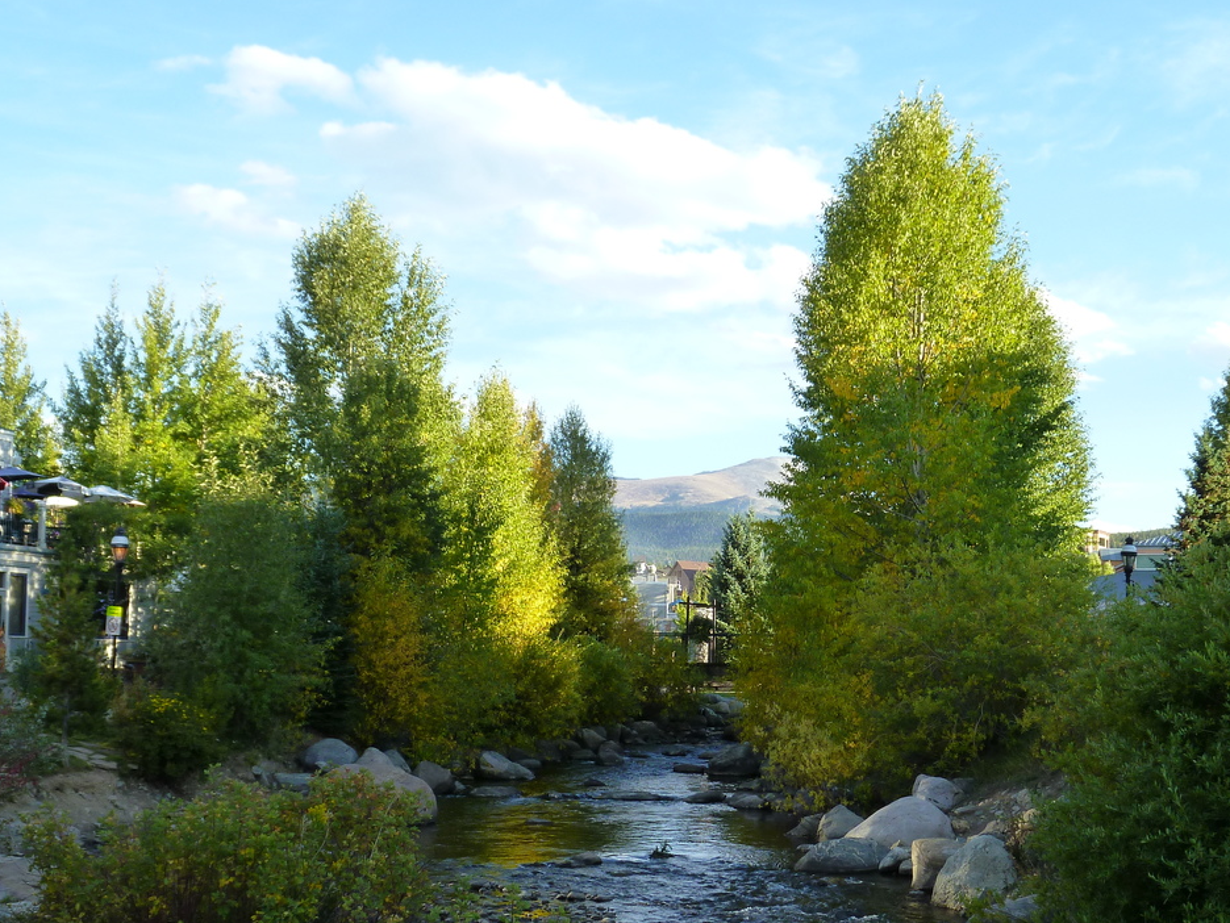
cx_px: 701
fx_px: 1848
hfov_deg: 36.7
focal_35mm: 52
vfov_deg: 28.0
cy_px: 561
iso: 125
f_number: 3.9
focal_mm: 6.7
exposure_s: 1/125
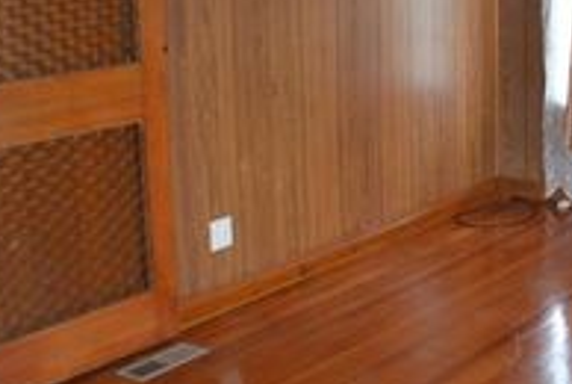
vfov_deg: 15.7
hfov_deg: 22.6
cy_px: 108
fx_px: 1384
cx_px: 554
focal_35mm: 87
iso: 1000
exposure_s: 1/60
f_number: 4
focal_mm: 24
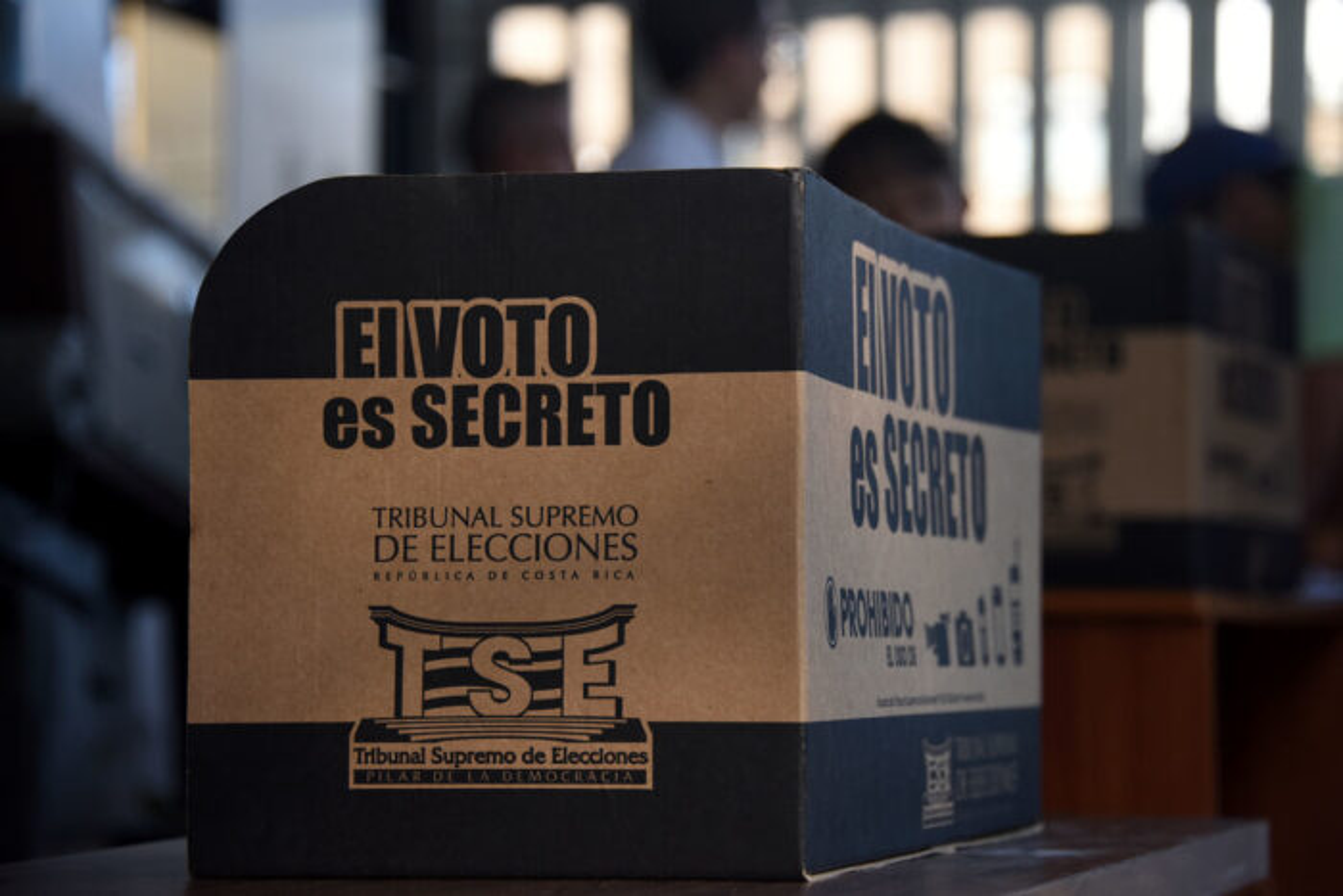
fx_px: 4179
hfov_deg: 18.3
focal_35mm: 112
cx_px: 672
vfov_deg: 12.2
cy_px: 448
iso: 800
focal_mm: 112
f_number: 5.3
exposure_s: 1/640
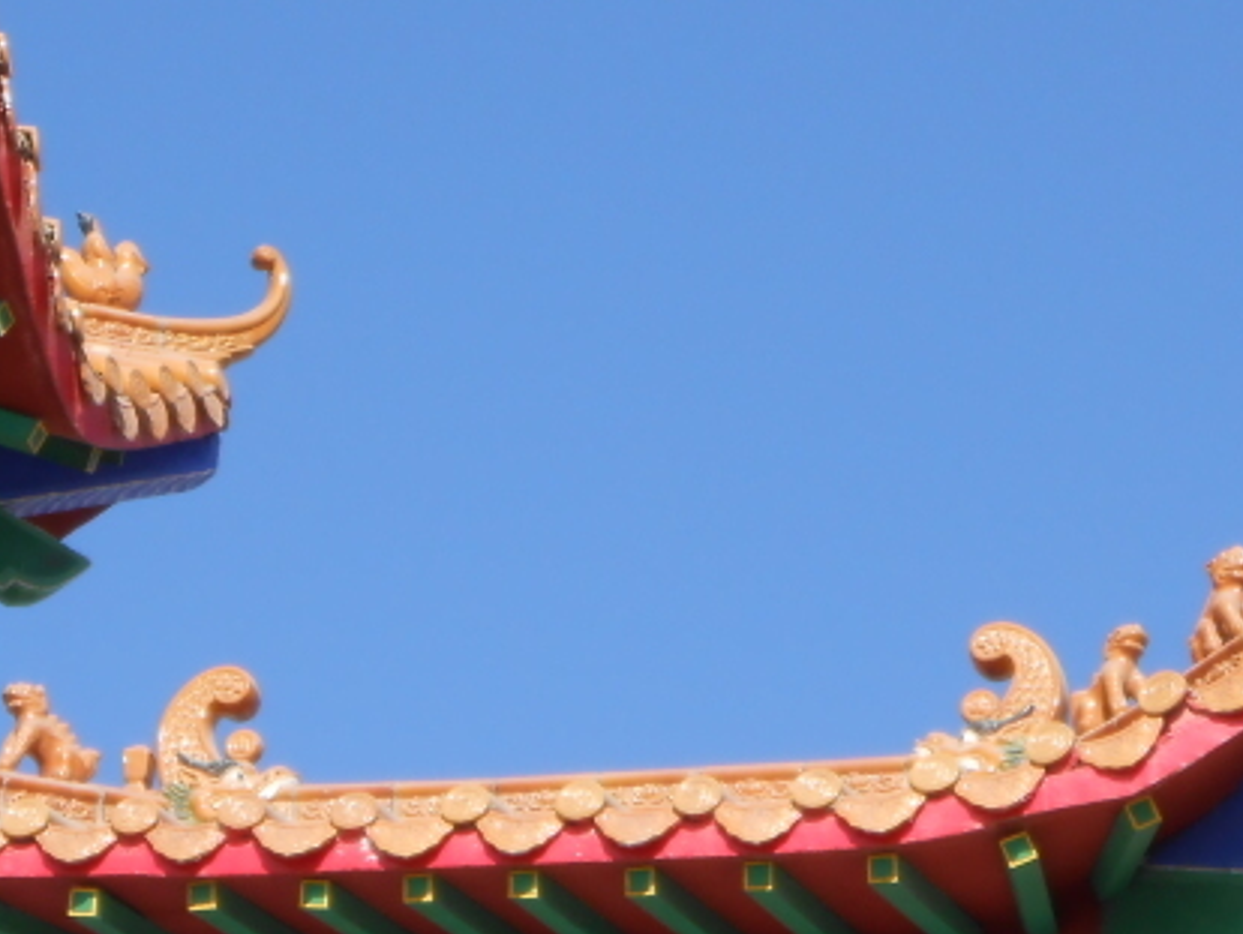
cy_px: 580
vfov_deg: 6.5
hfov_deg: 8.6
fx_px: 8264
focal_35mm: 230
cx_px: 429
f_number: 4.6
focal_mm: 16.5
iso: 80
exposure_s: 1/500
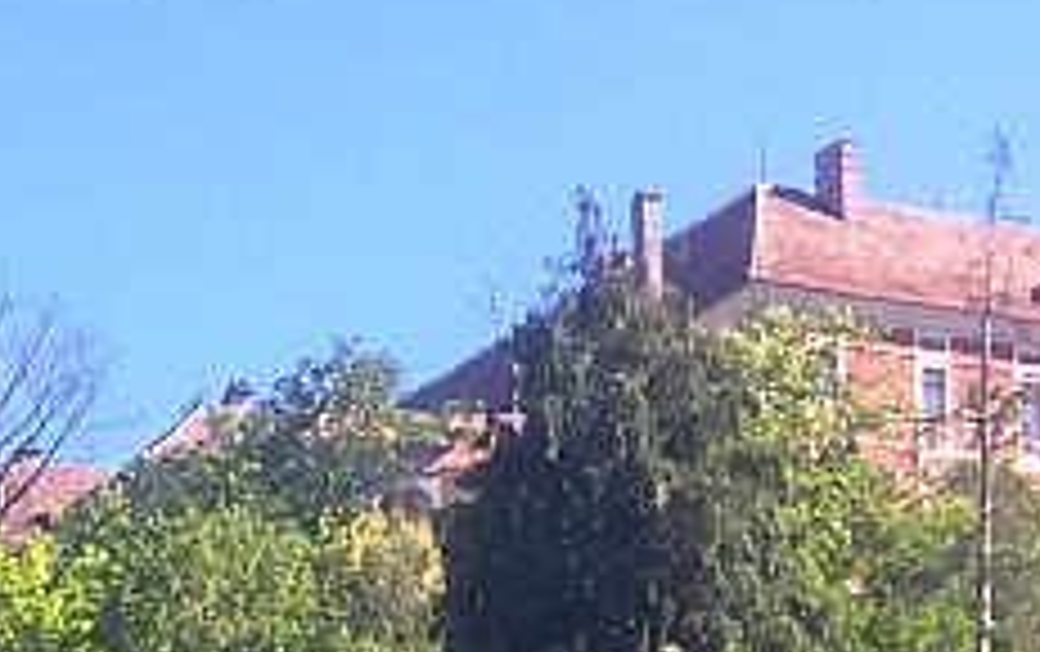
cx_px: -662
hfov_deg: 14.1
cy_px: 1335
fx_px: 3859
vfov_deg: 9.1
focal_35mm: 136
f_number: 2.2
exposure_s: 1/694
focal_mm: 4.15
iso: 32
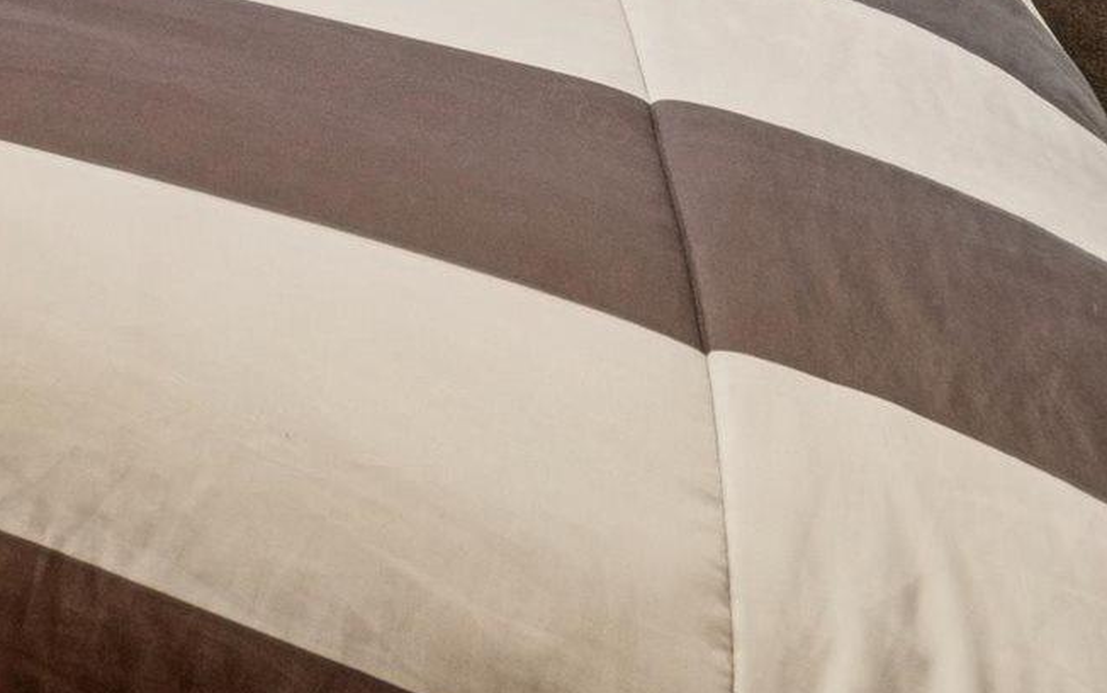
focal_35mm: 74
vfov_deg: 12.9
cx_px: -929
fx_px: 2245
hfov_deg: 19.7
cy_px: -1028
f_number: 13
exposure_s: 1/6
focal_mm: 15.5
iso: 400
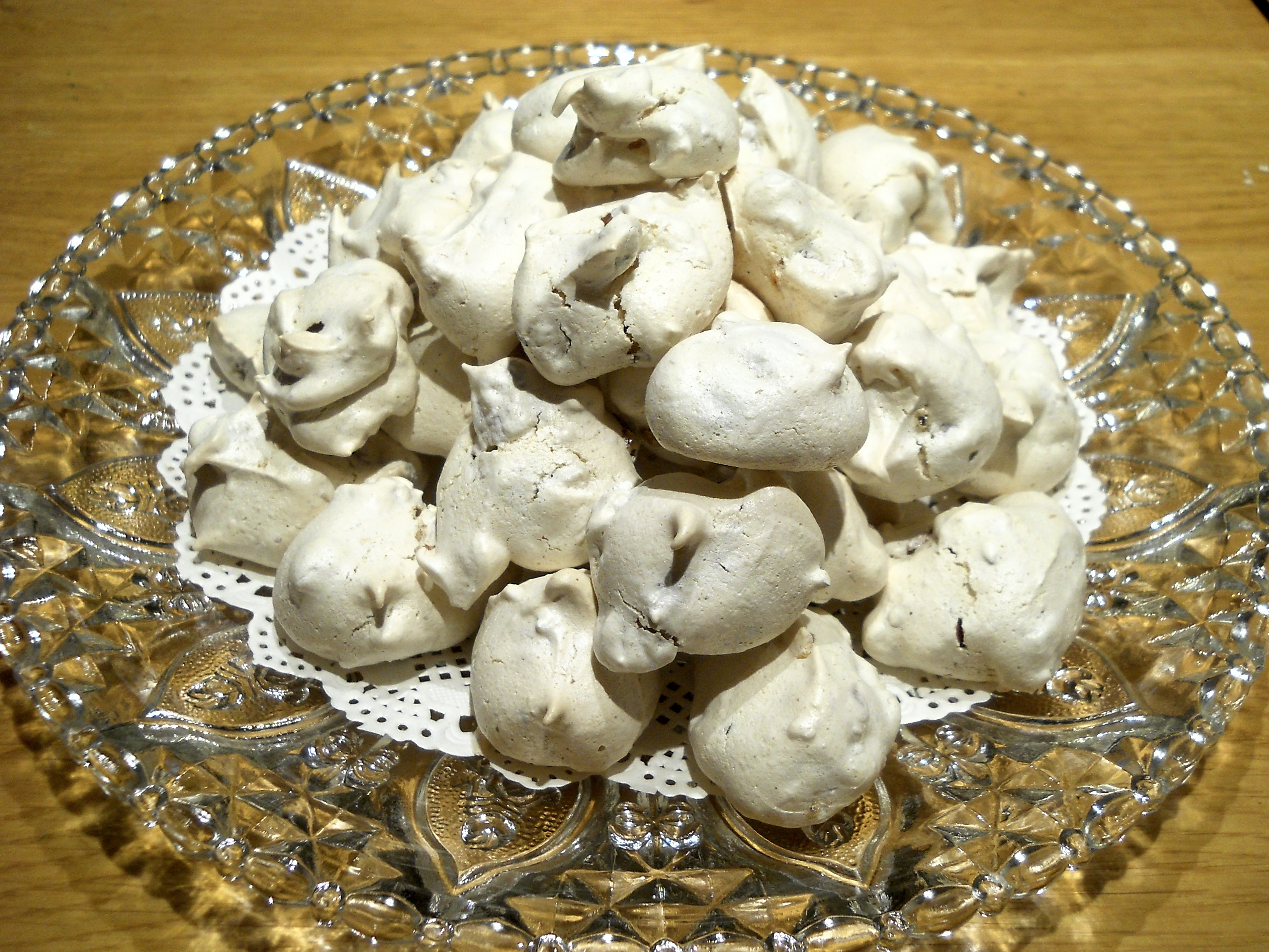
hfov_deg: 45.8
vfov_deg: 35.1
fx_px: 1503
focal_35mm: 41
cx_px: 634
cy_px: 476
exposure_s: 1/30
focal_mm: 6.72
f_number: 3.1
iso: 160
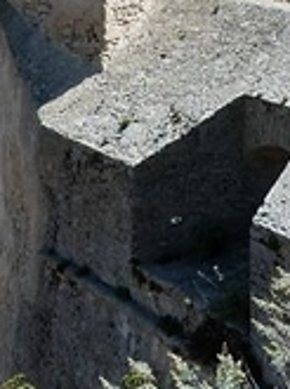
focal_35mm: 124
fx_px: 1391
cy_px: -38
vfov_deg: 15.5
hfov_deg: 11.9
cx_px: 217
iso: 100
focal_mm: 6.2
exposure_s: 1/1000
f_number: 4
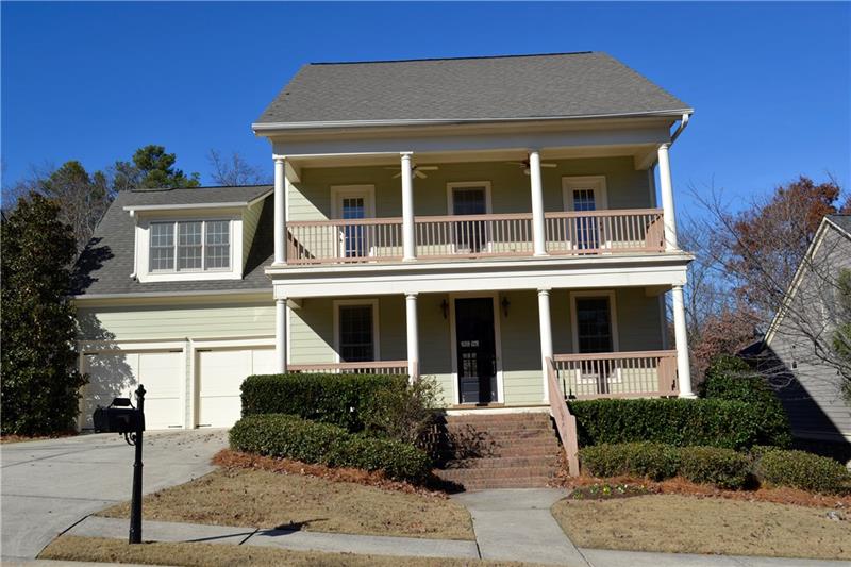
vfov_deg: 40.0
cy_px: 284
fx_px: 780
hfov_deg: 57.2
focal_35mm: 33
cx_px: 426
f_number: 9
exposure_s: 1/320
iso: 100
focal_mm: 22
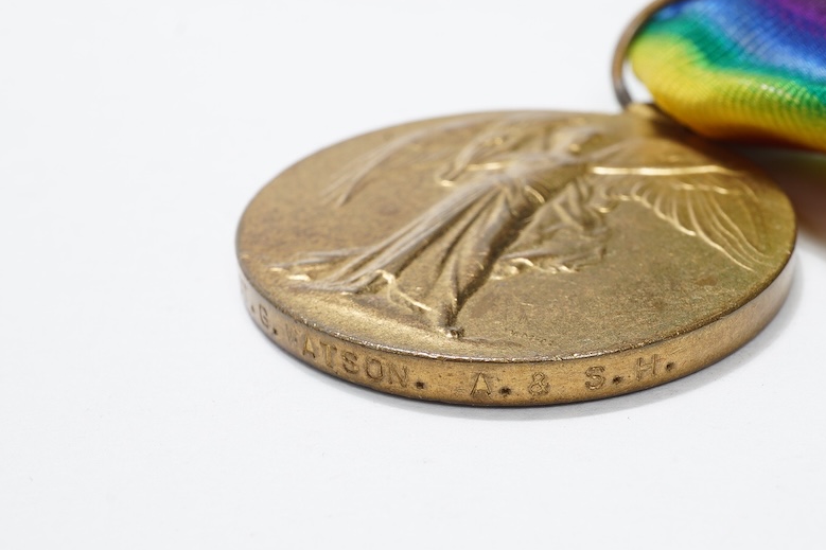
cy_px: 355
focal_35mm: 65
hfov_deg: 31.0
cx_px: 435
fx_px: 1491
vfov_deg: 20.9
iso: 100
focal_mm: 30
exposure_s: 1/100
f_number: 22
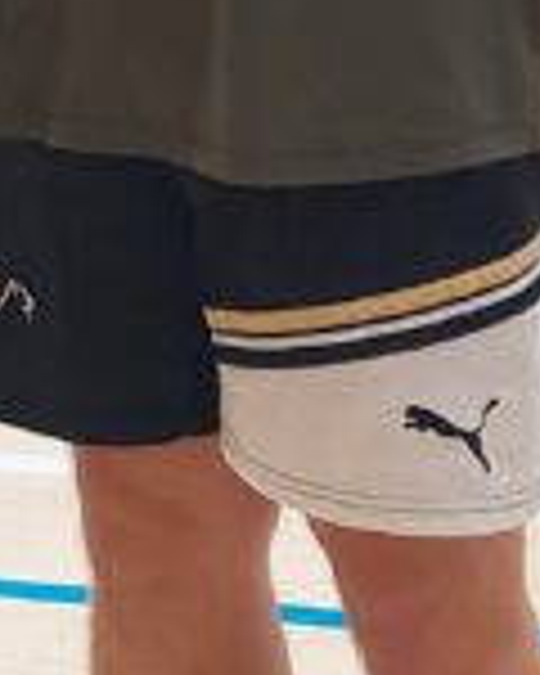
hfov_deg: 9.4
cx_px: -306
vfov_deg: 11.7
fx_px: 3196
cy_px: -252
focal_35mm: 160
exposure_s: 1/100
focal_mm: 5.23
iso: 320
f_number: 1.8
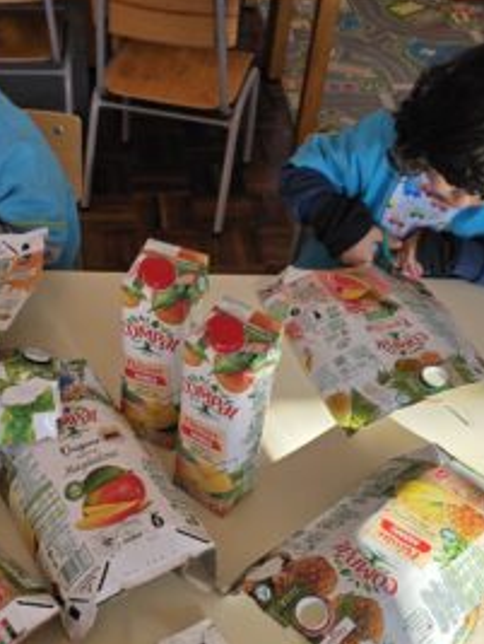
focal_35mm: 43
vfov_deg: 43.5
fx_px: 800
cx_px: 155
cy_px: 400
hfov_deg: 33.3
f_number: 1.7
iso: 25
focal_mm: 6.3
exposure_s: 1/359
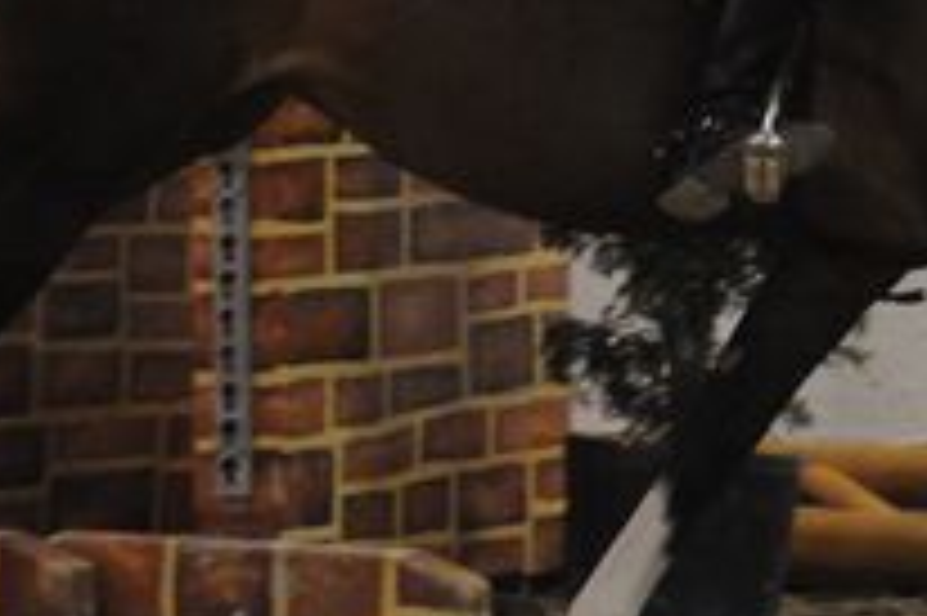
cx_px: 900
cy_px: -27
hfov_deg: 3.3
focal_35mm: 621
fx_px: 15978
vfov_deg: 2.2
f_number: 2.8
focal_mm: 200
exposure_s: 1/500
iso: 6400
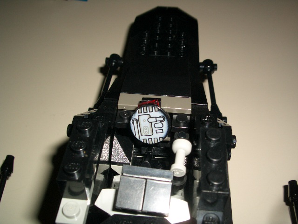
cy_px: 112
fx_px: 353
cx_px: 149
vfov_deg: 35.1
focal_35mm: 41
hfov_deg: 45.8
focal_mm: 6.8
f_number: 4.6
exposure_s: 1/60
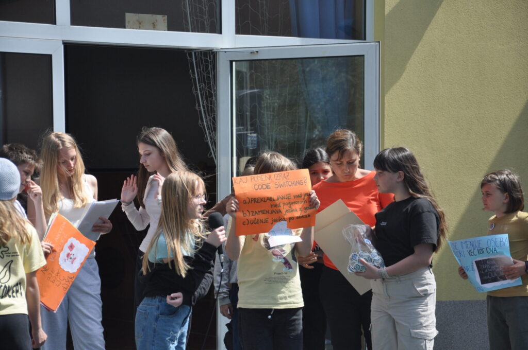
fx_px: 1648
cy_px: 175
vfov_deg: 12.1
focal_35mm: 112
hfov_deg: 18.2
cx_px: 264
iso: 400
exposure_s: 1/400
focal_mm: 75
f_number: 5.3
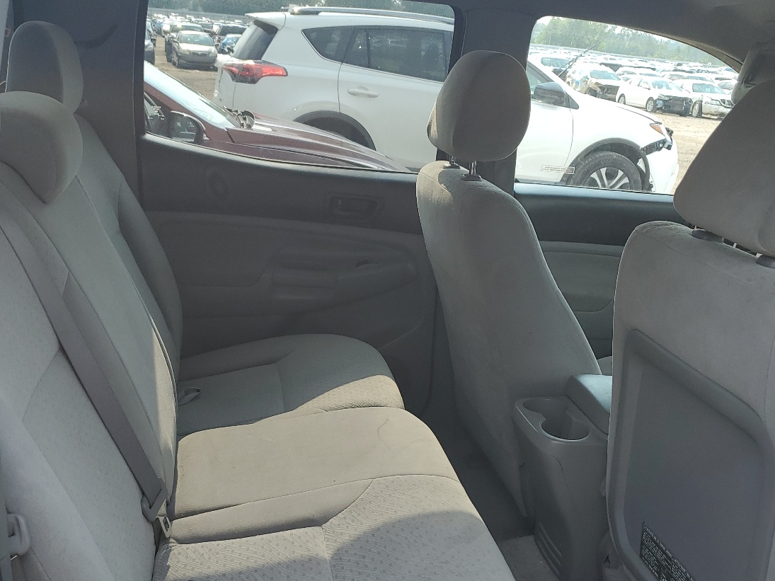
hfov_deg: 49.0
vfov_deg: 37.2
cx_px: 369
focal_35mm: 38
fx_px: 851
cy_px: 396
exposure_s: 1/909
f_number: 1.5
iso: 50
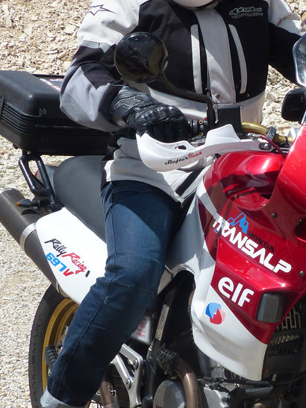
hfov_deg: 10.1
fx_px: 1733
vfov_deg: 13.4
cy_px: 248
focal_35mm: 147
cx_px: 257
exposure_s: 1/1600
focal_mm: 11.4
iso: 100
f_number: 4
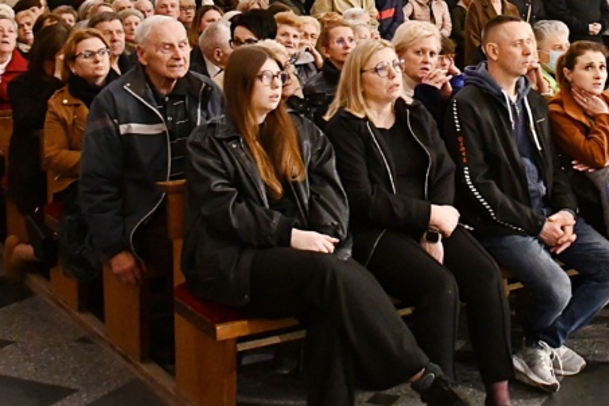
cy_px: 9
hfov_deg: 31.5
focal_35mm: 61
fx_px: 1032
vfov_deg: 21.5
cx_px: 532
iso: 6400
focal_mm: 18
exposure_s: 1/60
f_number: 3.5
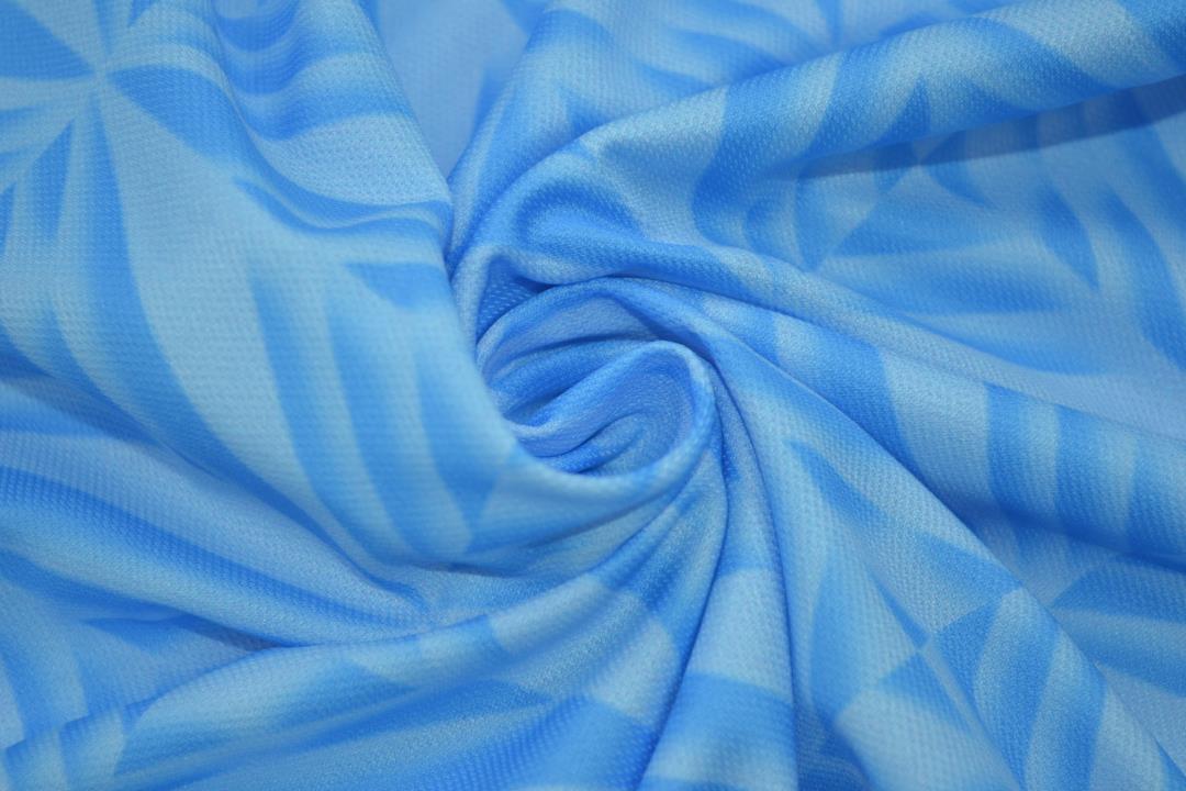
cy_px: 396
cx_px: 593
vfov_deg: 17.5
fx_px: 2569
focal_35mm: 78
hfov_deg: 26.0
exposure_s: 1/60
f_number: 5.6
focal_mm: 52
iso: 200
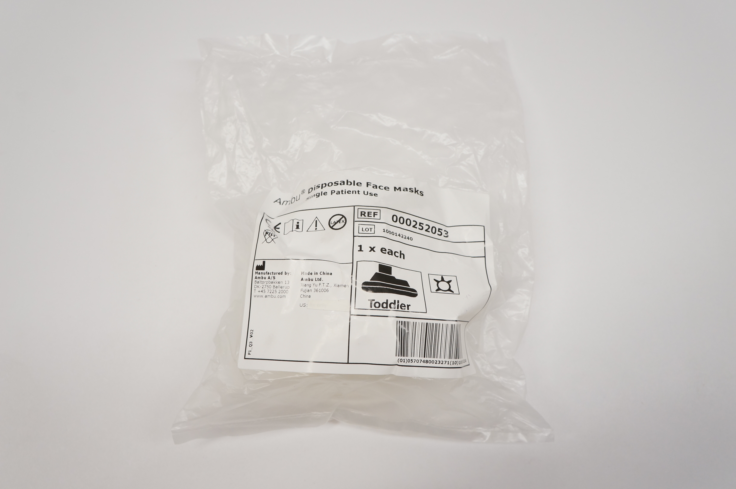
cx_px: 368
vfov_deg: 43.5
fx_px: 613
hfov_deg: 62.0
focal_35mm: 30
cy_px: 244
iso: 400
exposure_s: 1/100
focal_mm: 20
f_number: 6.3
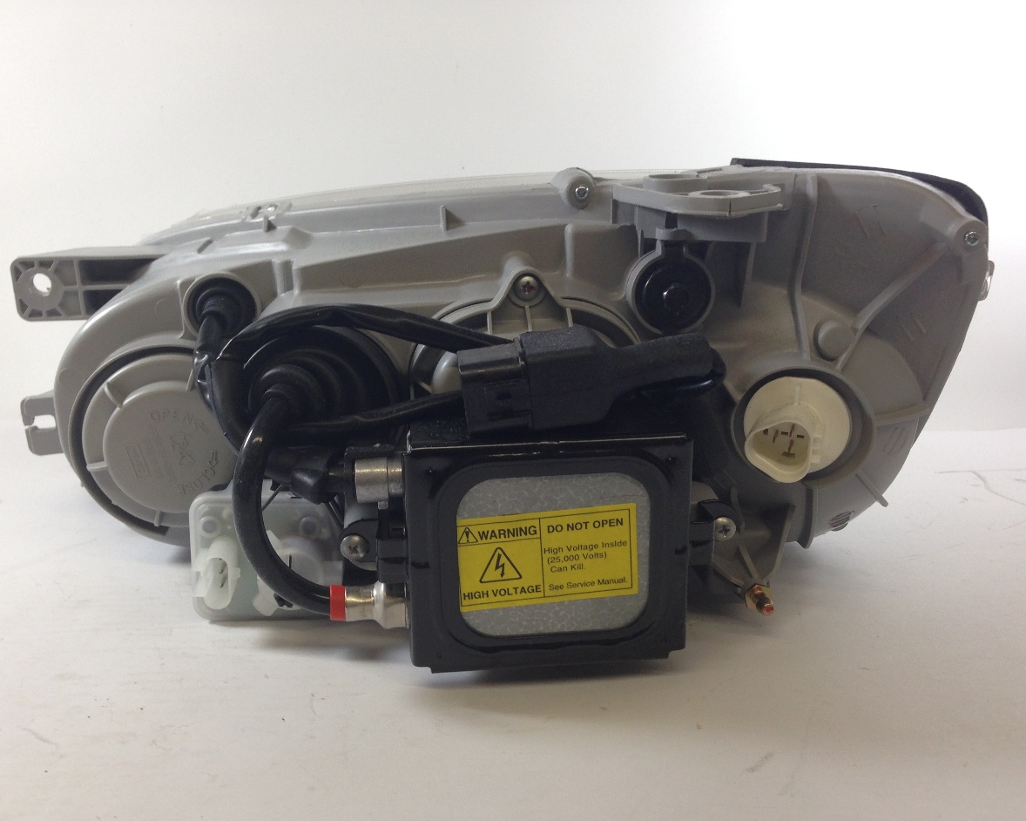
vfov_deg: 42.2
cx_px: 511
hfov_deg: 51.5
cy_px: 416
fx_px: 1063
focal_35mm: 35
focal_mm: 4.12
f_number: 2.4
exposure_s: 1/60
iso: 64
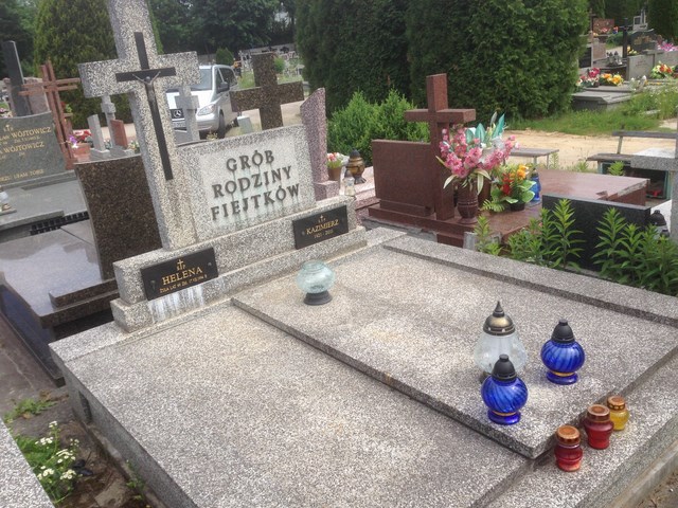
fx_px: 646
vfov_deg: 42.9
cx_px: 339
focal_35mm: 33
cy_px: 254
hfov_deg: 55.4
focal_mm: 4.12
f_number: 2.4
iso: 50
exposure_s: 1/1178
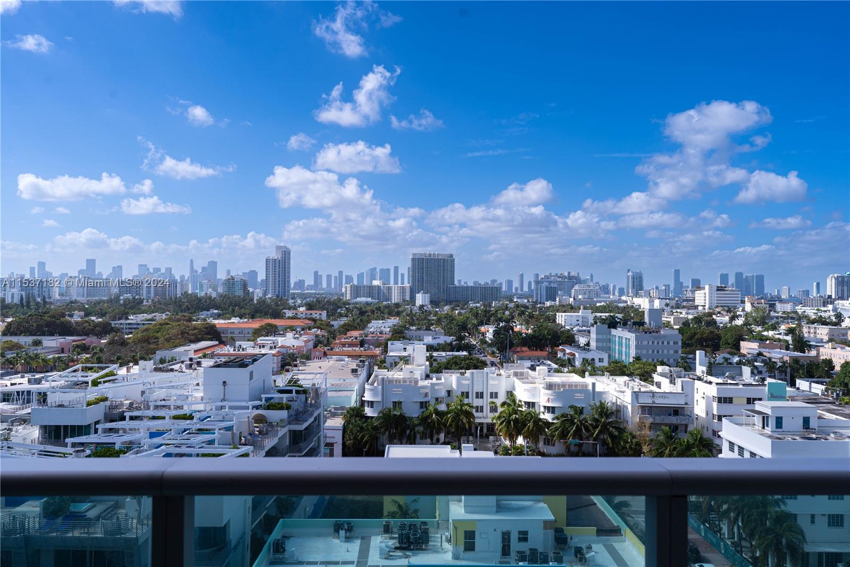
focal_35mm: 35
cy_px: 284
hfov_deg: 54.4
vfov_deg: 37.8
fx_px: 826
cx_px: 425
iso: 100
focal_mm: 35
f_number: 8
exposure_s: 1/500
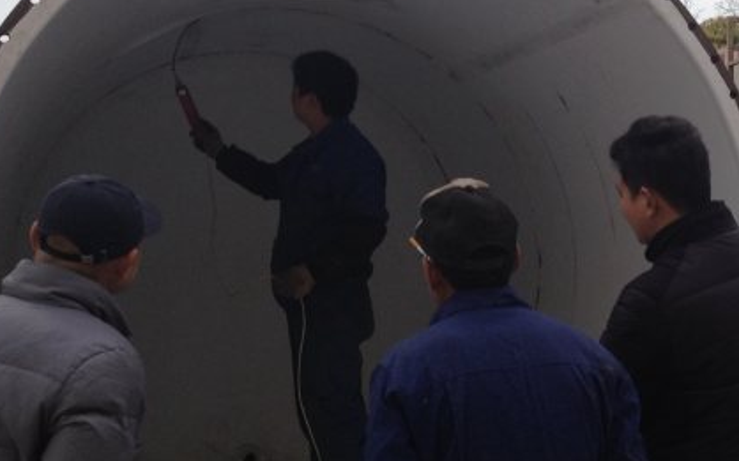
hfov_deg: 28.3
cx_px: 599
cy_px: 219
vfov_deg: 18.3
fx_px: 1430
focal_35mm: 71
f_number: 2.4
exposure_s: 1/1381
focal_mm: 4.28
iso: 50
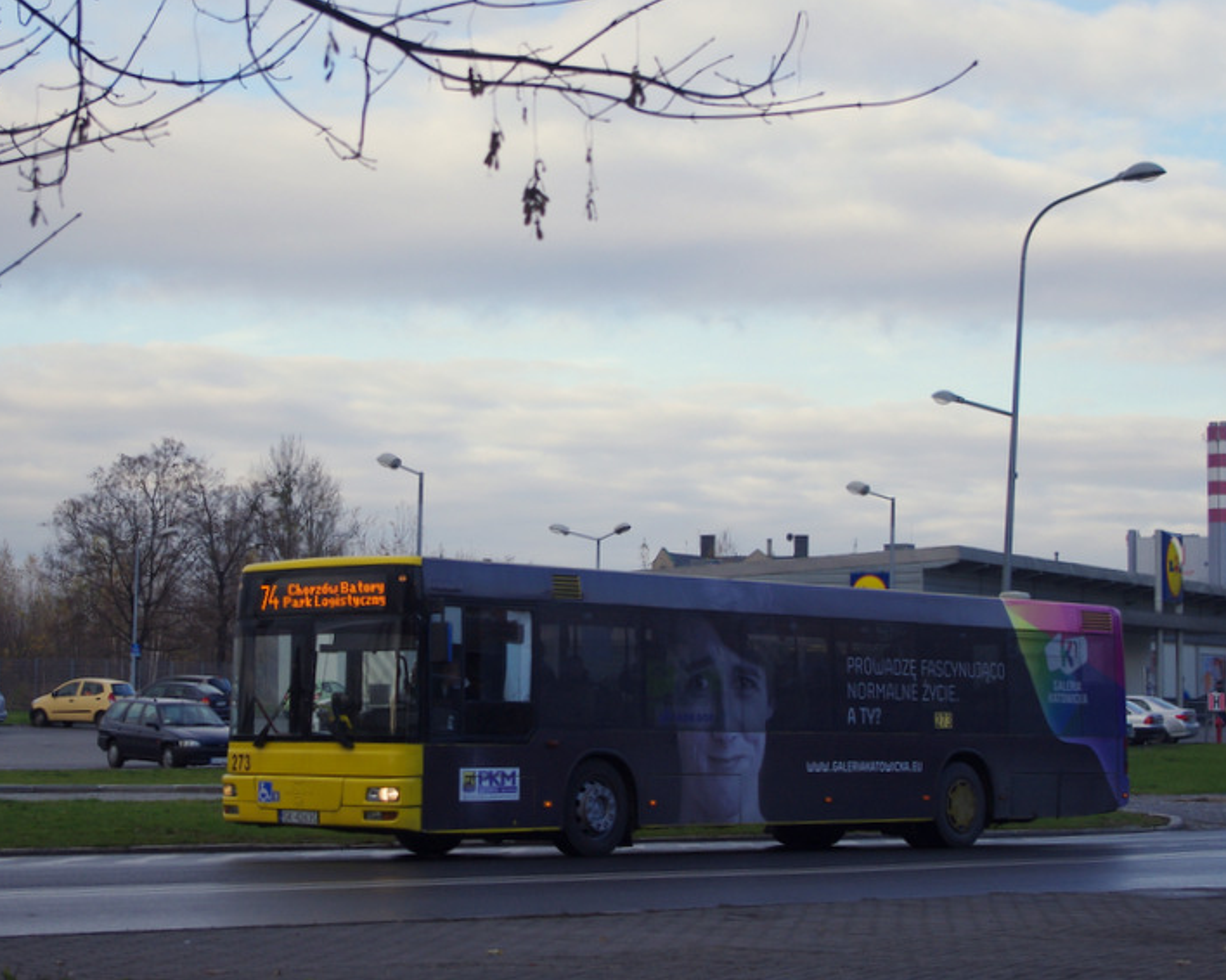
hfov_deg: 27.9
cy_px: 474
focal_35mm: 68
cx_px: 506
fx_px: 2467
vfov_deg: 22.5
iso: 320
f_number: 4.5
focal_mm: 37.5
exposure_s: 1/1000
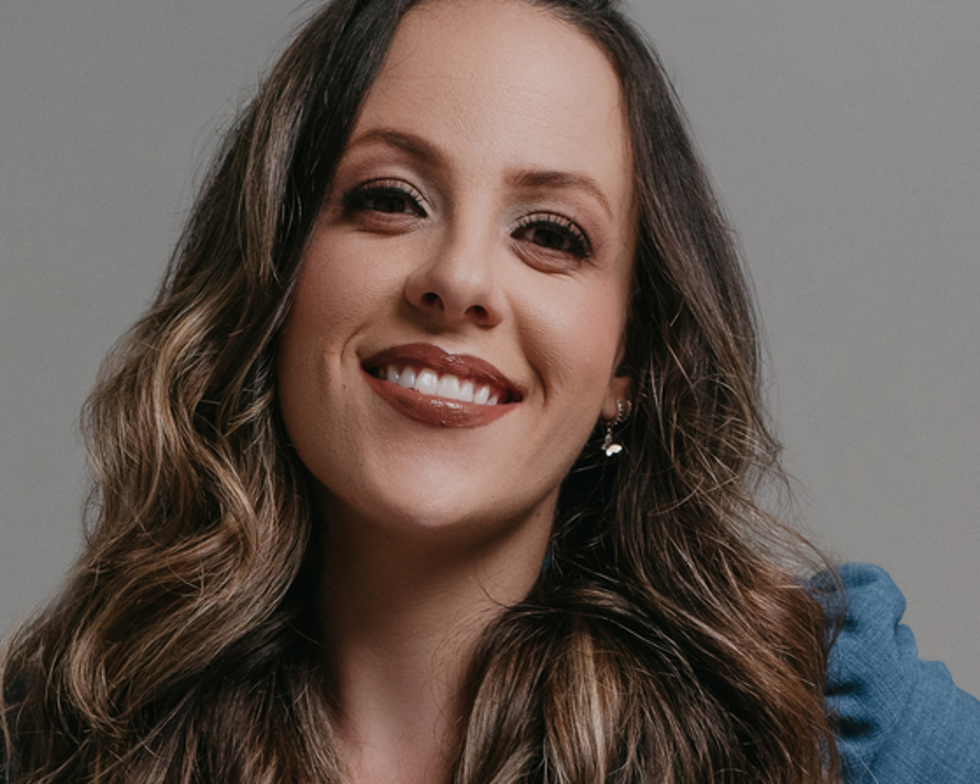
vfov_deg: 10.1
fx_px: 4379
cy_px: 973
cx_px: 484
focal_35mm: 151
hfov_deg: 12.8
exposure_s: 1/80
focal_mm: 50
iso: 320
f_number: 10
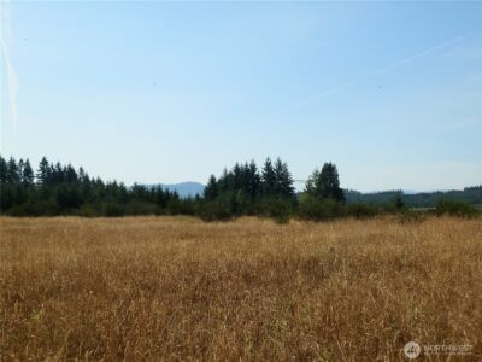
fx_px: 654
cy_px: 181
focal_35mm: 47
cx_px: 241
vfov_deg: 30.9
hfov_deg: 40.4
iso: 64
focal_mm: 8.51
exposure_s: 1/125
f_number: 10.6
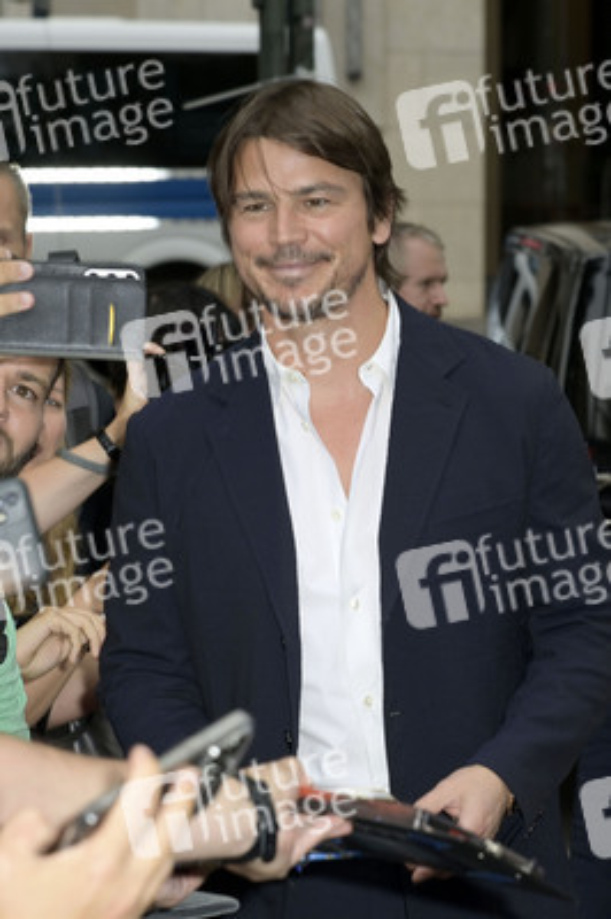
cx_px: 306
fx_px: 3060
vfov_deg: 17.1
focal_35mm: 120
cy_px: 460
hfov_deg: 11.4
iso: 400
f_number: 7.1
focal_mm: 120
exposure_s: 1/250
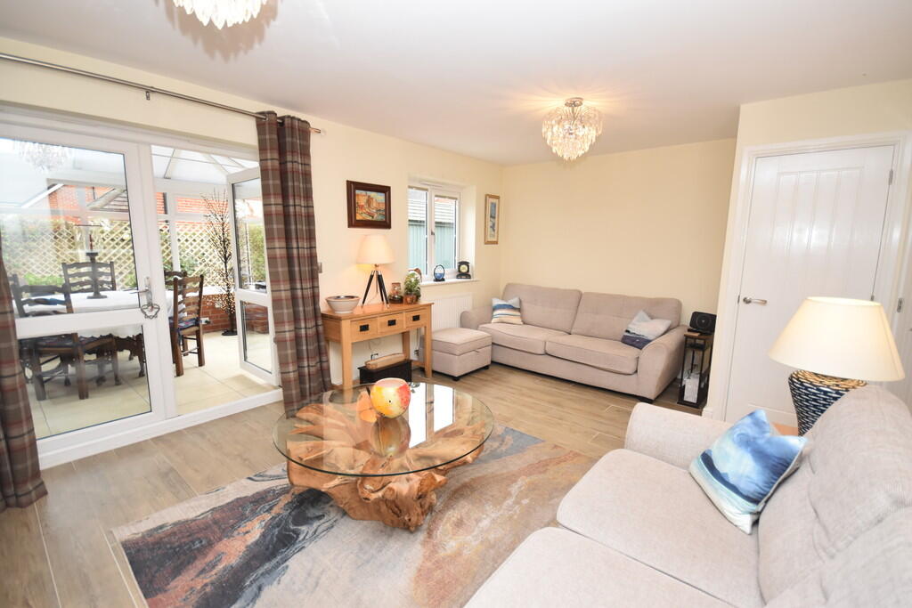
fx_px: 380
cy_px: 304
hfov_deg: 100.4
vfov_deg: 77.3
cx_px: 456
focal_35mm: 15
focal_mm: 10
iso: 800
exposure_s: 1/160
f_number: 4.5
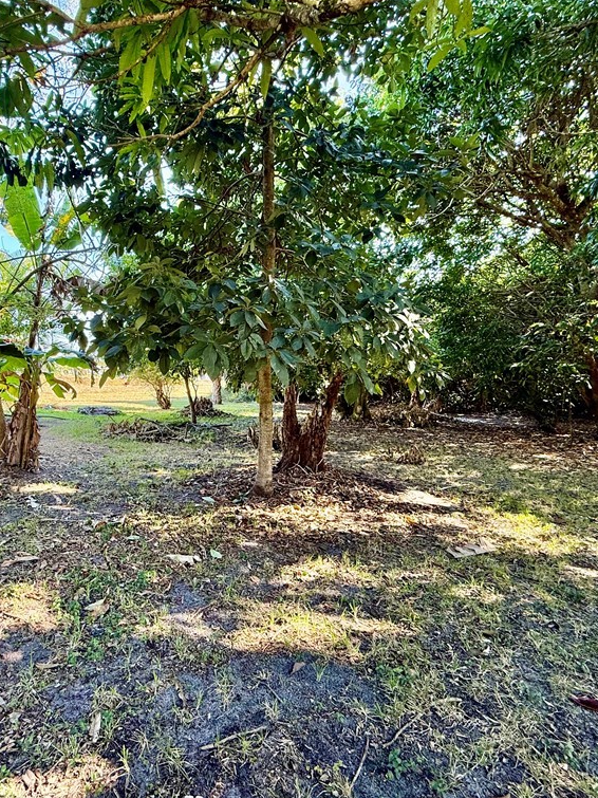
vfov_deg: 84.7
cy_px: 398
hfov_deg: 66.7
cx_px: 197
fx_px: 438
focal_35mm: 19
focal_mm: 2.22
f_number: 2.2
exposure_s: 1/99
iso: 125
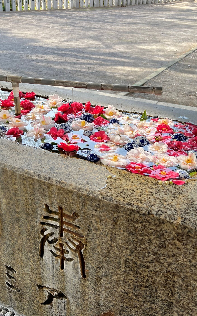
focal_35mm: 37
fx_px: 318
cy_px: 158
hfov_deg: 33.6
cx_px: 43
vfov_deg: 52.7
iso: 50
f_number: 1.5
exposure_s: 1/214
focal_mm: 5.7
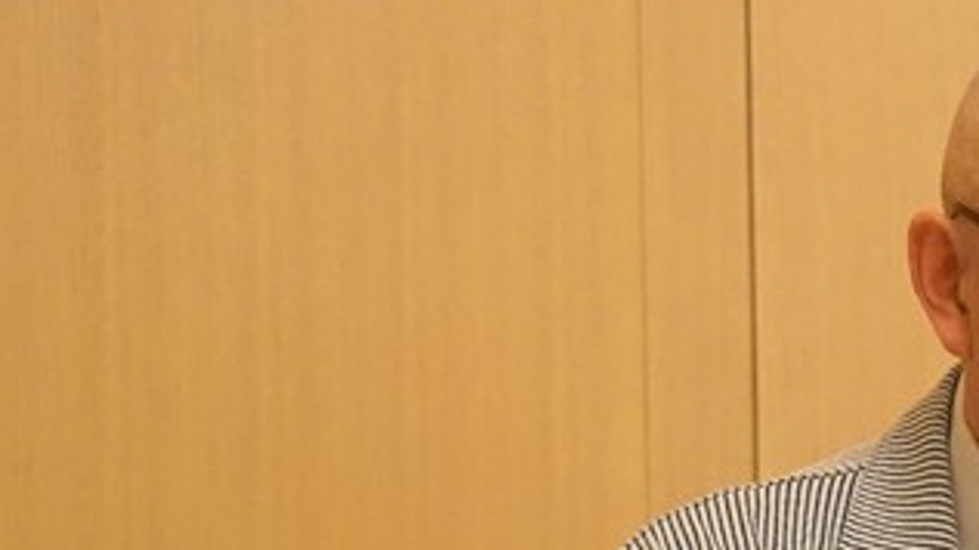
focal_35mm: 160
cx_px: 1254
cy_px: 754
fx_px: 4152
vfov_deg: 7.5
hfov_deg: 13.0
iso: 4000
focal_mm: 37
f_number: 4
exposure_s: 1/160
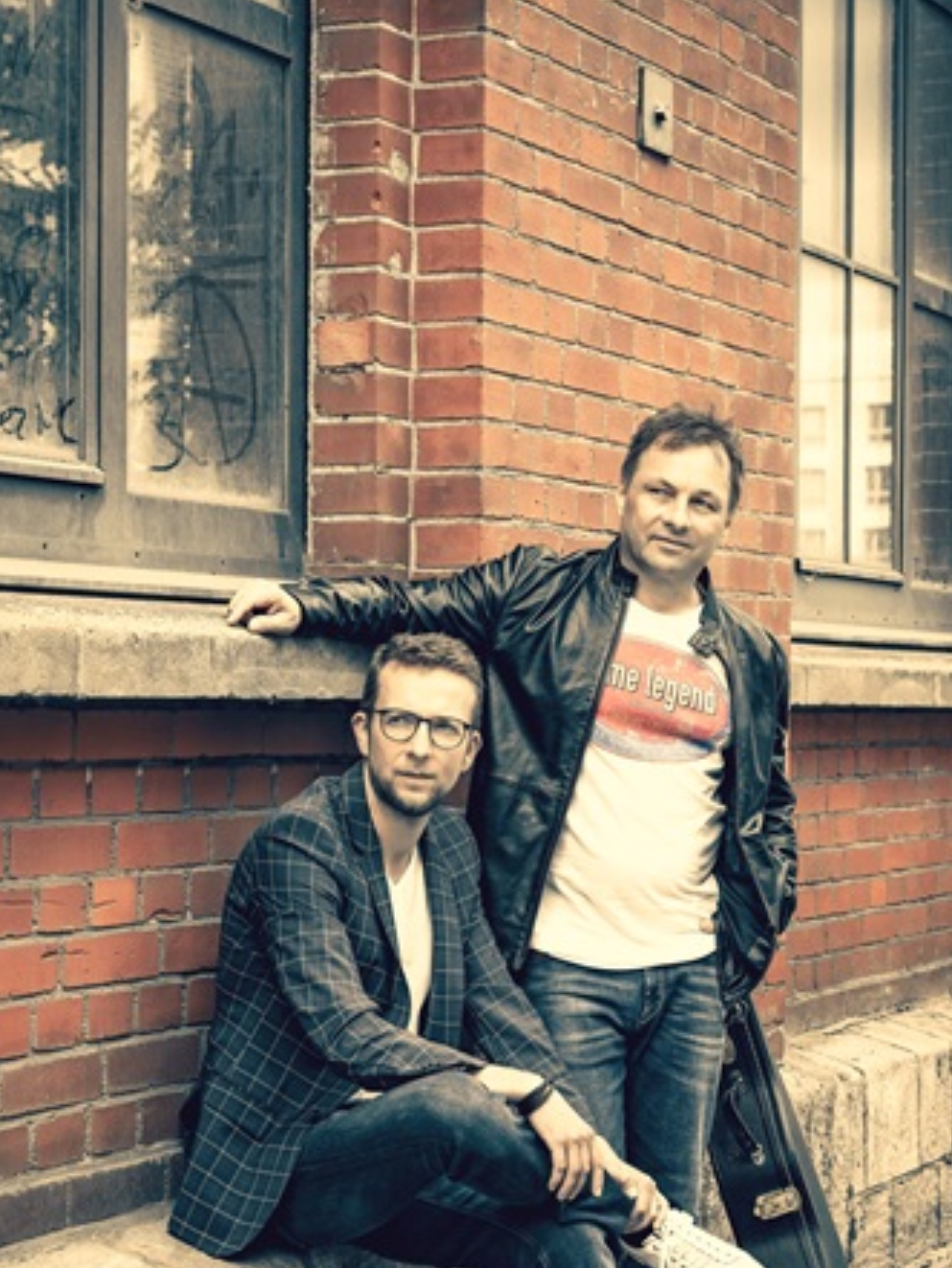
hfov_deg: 20.2
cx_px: 407
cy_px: 771
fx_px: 2676
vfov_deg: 26.6
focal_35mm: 73
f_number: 6.4
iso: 800
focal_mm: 58.6
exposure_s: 1/500
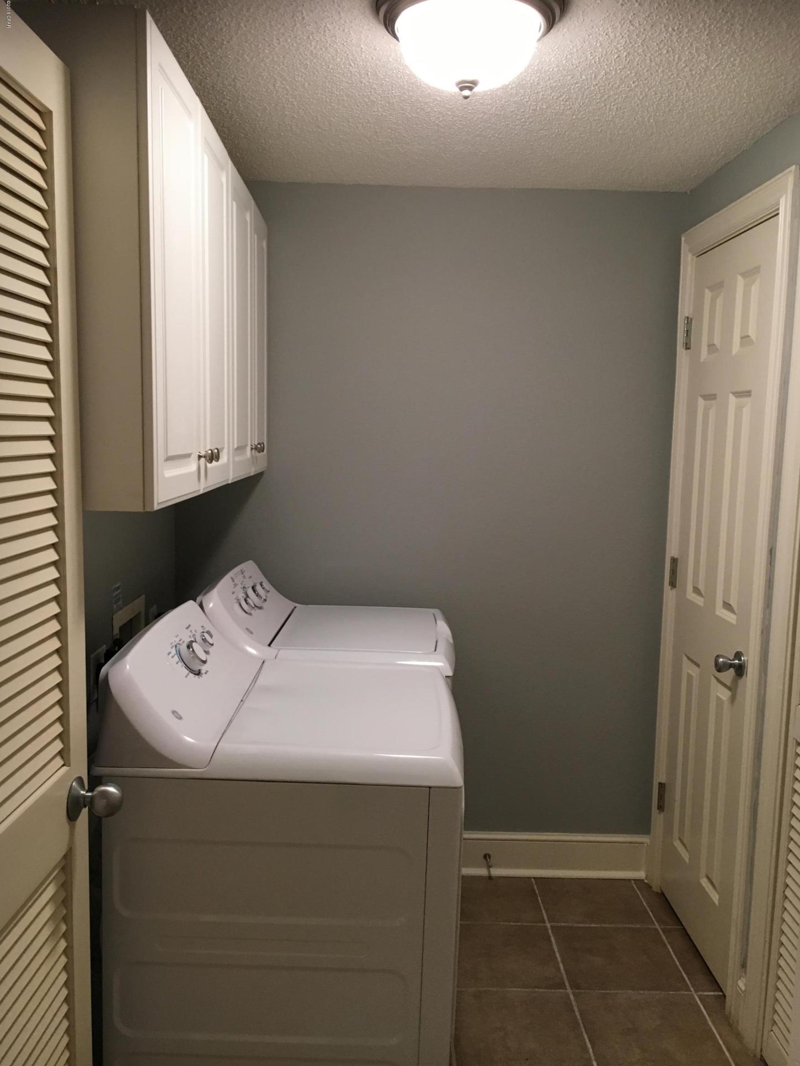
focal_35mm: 30
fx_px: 924
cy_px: 550
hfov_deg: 46.8
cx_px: 397
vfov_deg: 59.9
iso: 80
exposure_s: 1/30
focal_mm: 4.15
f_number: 2.2
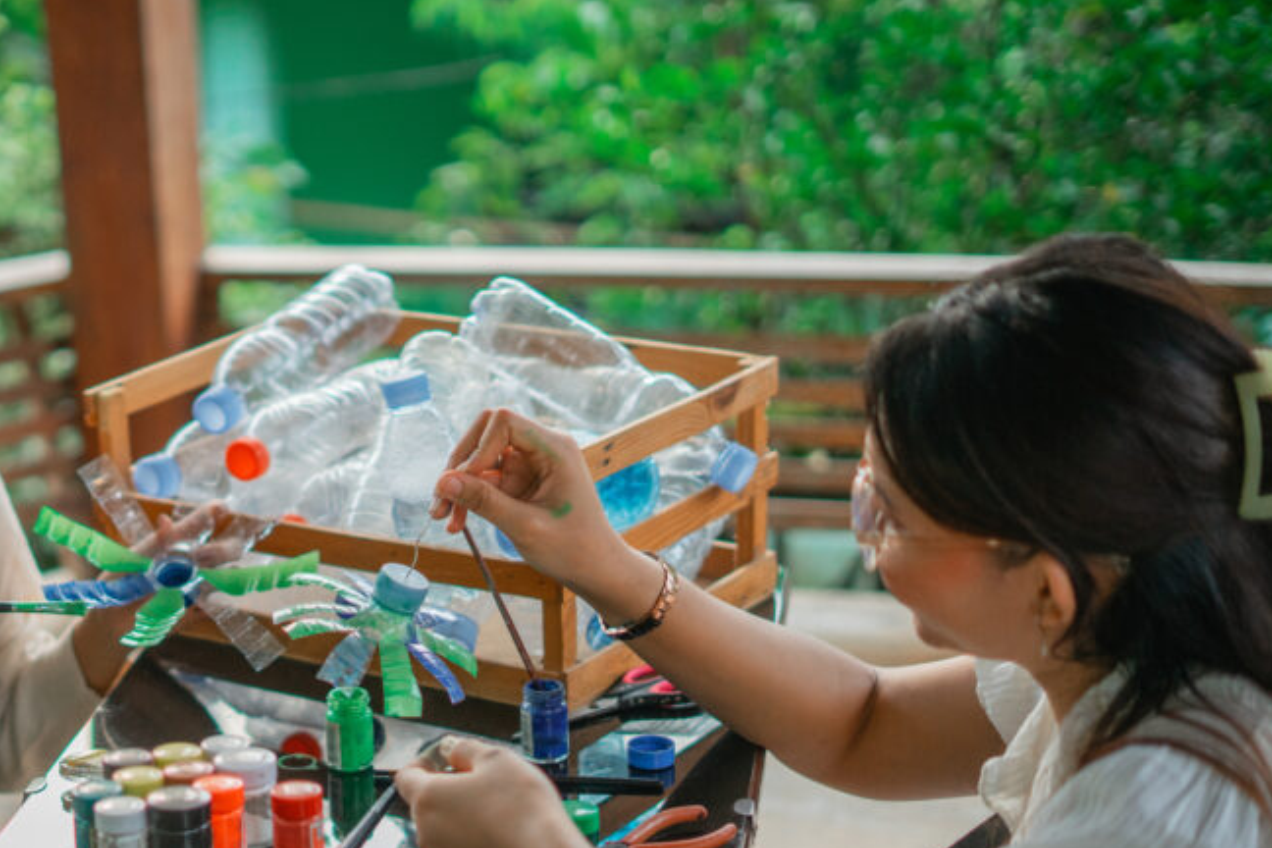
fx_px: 2791
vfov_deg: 17.2
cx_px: 279
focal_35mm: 79
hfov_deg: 25.3
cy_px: 604
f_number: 1.8
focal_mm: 50
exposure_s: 1/2000
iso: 500
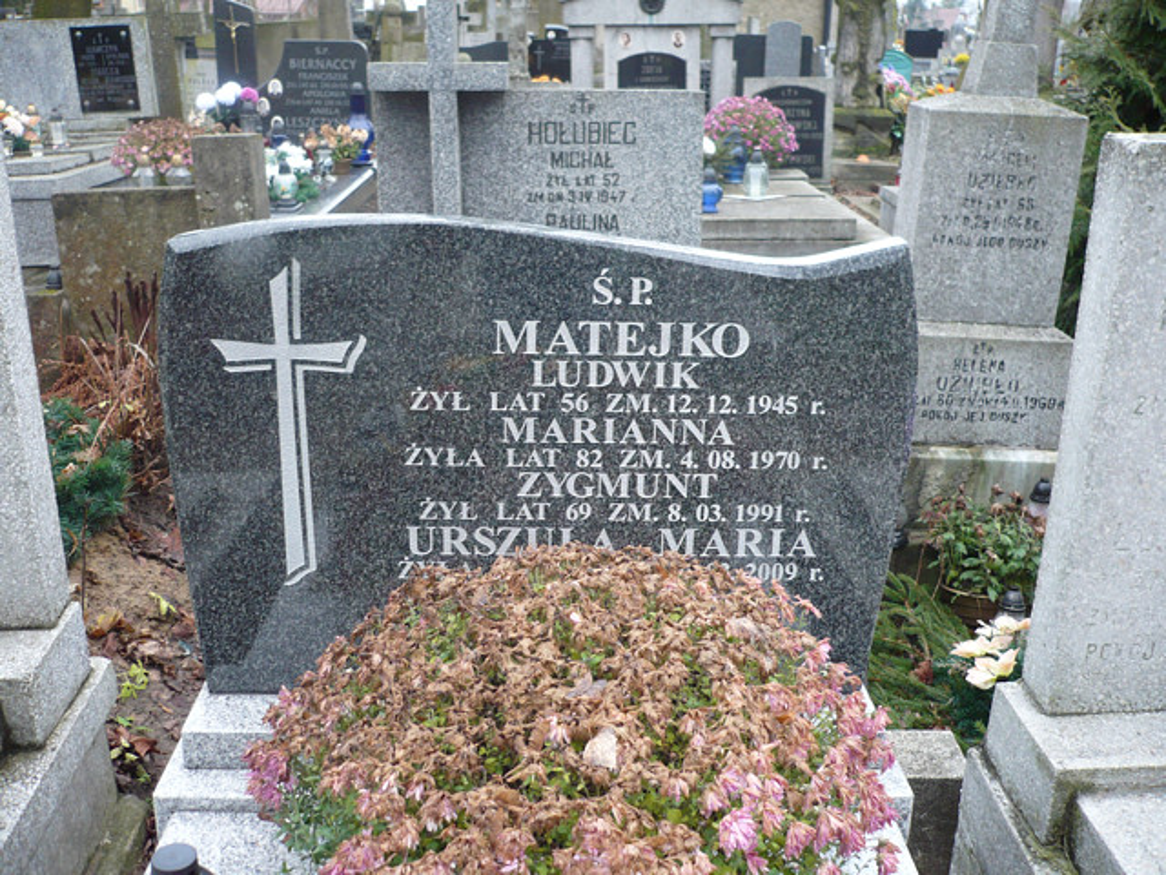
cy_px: 438
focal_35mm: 35
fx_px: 1179
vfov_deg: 40.7
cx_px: 583
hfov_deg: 52.6
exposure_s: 1/30
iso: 100
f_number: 2.8
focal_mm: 5.8
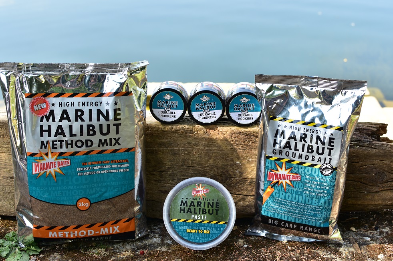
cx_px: 200
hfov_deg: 37.2
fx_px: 584
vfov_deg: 25.3
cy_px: 133
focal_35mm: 54
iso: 100
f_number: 5.6
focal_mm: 35
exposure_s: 1/125
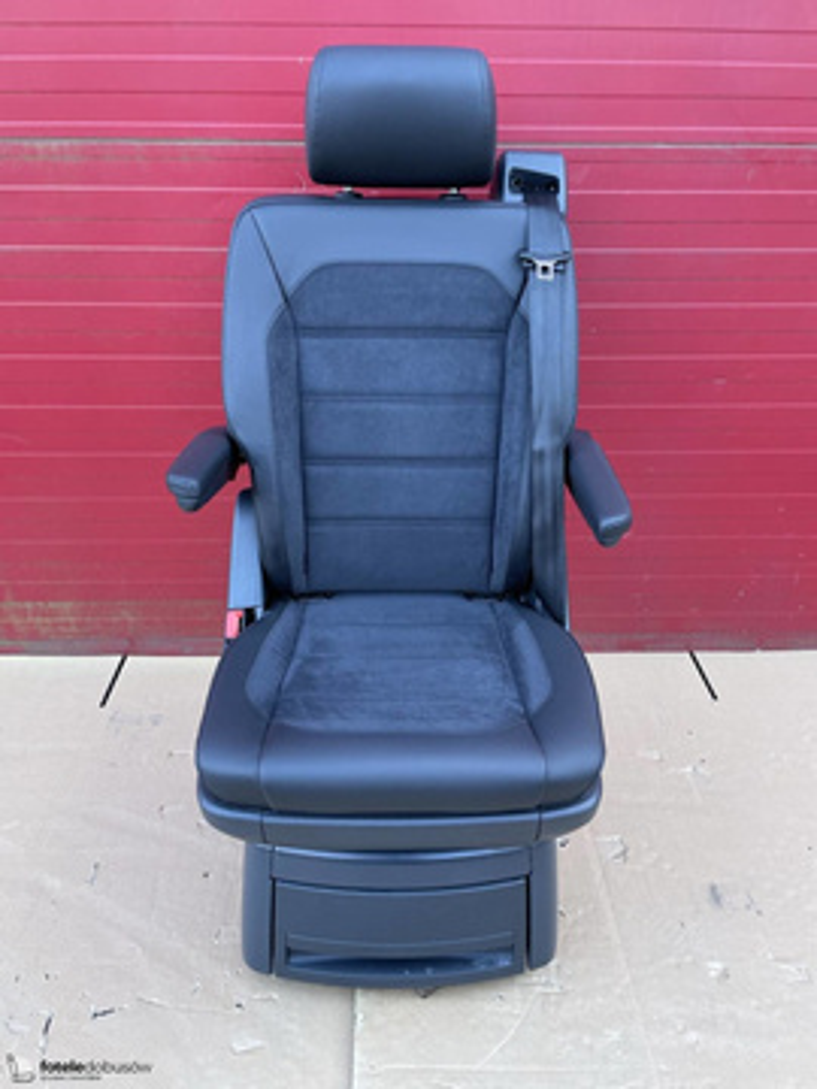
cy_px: 544
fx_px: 818
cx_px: 408
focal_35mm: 26
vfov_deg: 67.3
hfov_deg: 53.1
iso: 50
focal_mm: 4.2
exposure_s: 1/121
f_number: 1.6
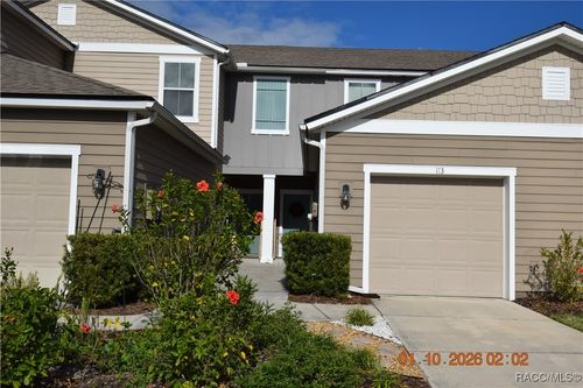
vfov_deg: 36.8
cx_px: 292
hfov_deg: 53.1
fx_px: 583
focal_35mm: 36
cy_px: 194
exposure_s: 1/800
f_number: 9
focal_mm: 24
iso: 200
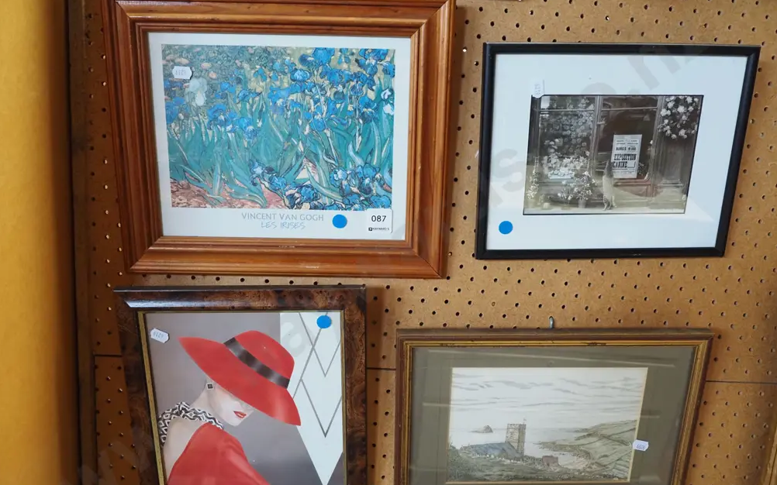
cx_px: 384
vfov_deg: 47.5
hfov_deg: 70.4
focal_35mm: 26
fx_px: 551
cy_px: 264
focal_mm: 12
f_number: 5.6
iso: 2500
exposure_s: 1/60
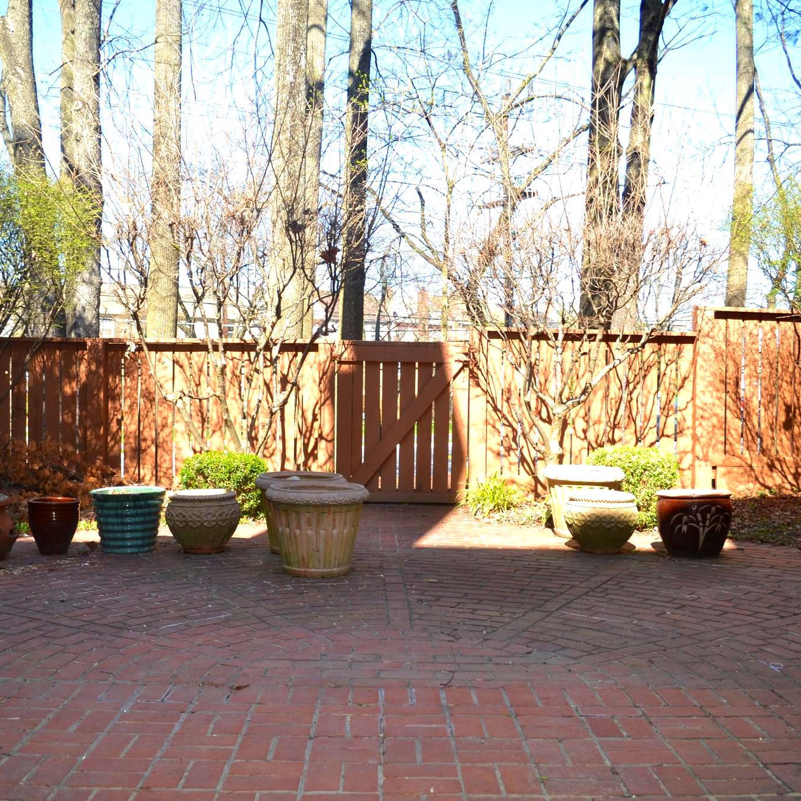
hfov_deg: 47.2
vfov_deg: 47.2
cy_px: 396
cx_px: 366
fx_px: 916
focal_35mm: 35
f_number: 4
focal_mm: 18
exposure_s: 1/200
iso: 100
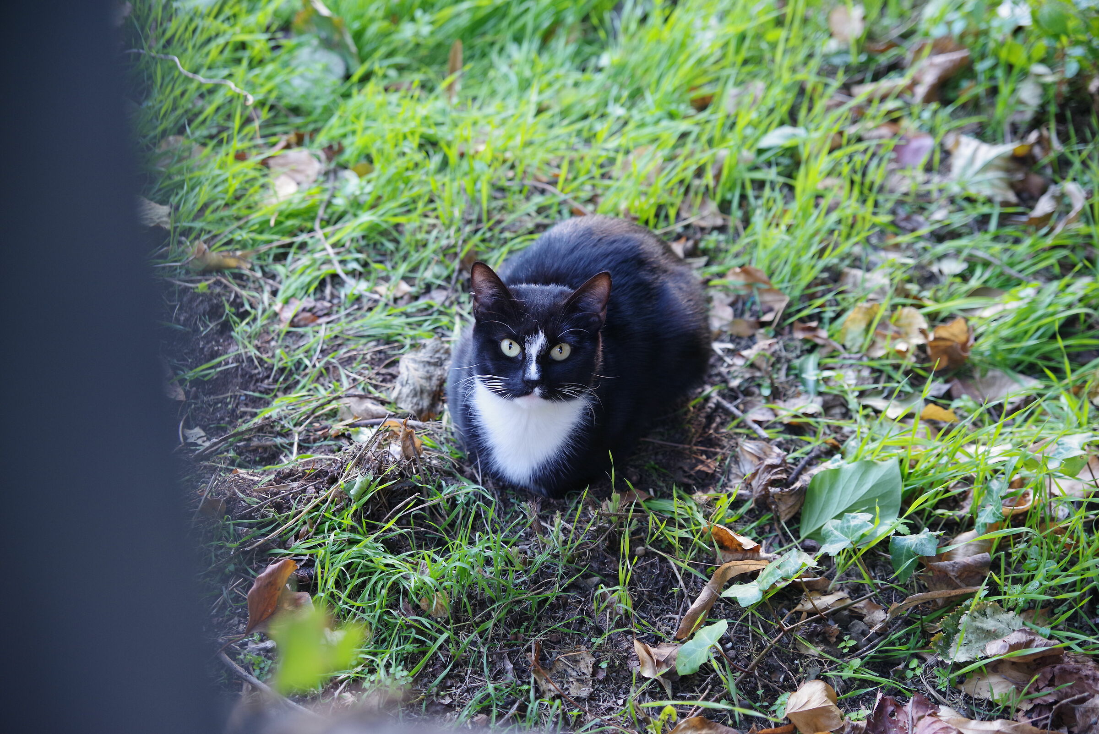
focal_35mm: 70
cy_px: 367
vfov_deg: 19.5
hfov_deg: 28.8
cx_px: 550
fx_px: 2138
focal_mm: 70
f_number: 3.2
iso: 800
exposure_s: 1/40
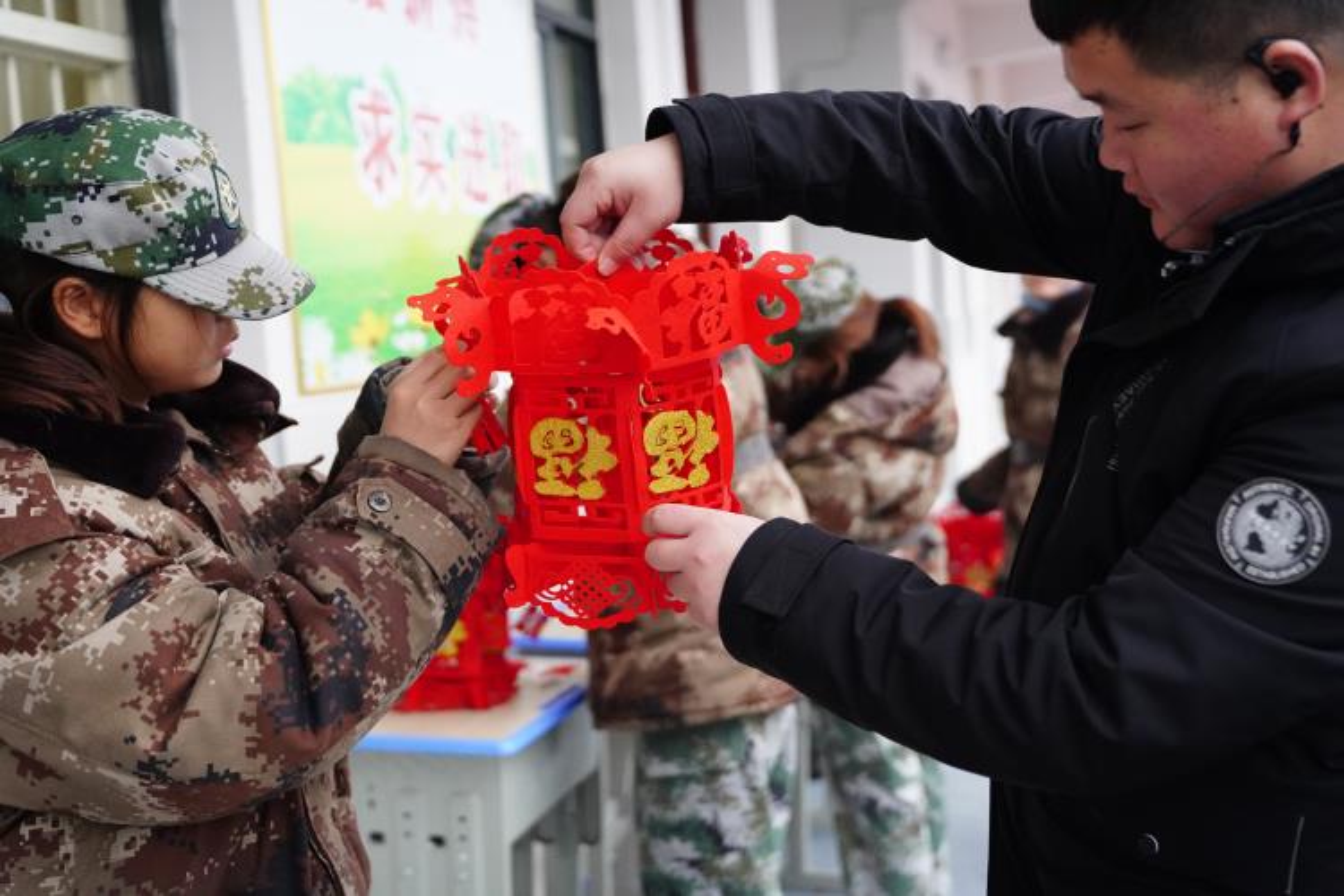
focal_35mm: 43
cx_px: 672
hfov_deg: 45.4
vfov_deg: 31.2
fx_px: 1605
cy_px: 448
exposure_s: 1/5000
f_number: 2.8
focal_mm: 43
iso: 8000
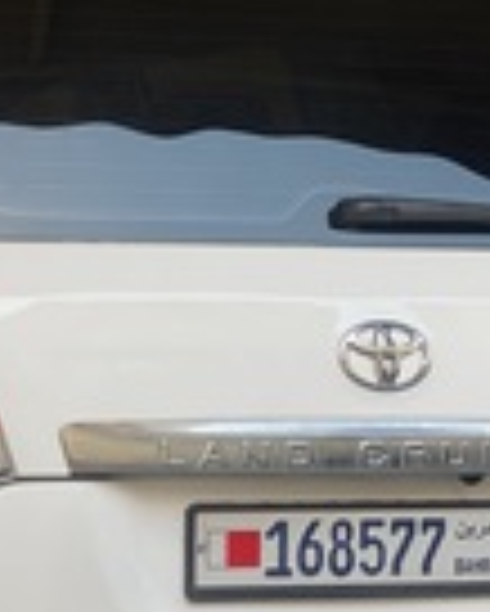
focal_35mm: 171
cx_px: -241
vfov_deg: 11.3
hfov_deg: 8.8
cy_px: 407
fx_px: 3096
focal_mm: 6
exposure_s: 1/480
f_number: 2
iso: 20
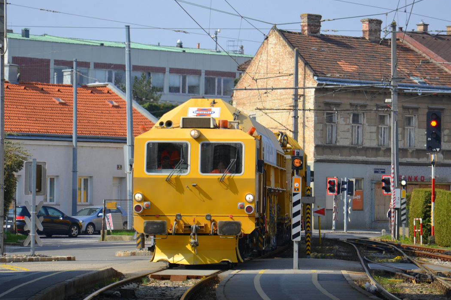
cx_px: 220
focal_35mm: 180
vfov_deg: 7.6
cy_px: 144
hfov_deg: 11.4
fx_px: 2249
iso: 100
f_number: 8
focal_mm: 105
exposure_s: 1/250
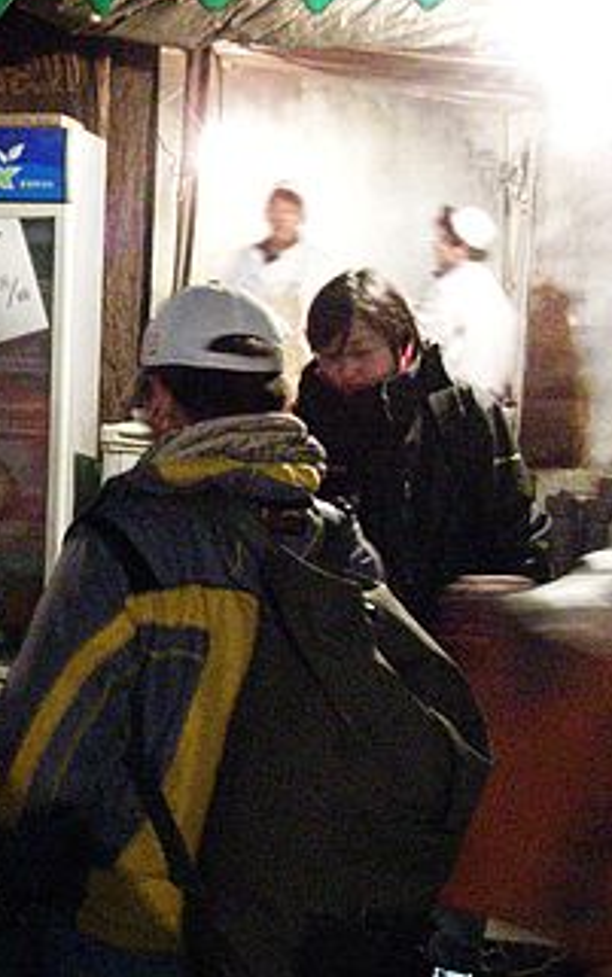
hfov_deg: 17.8
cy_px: 390
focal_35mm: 69
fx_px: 1839
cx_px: -155
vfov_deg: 29.7
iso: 800
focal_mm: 6.3
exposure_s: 1/7.8
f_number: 3.5
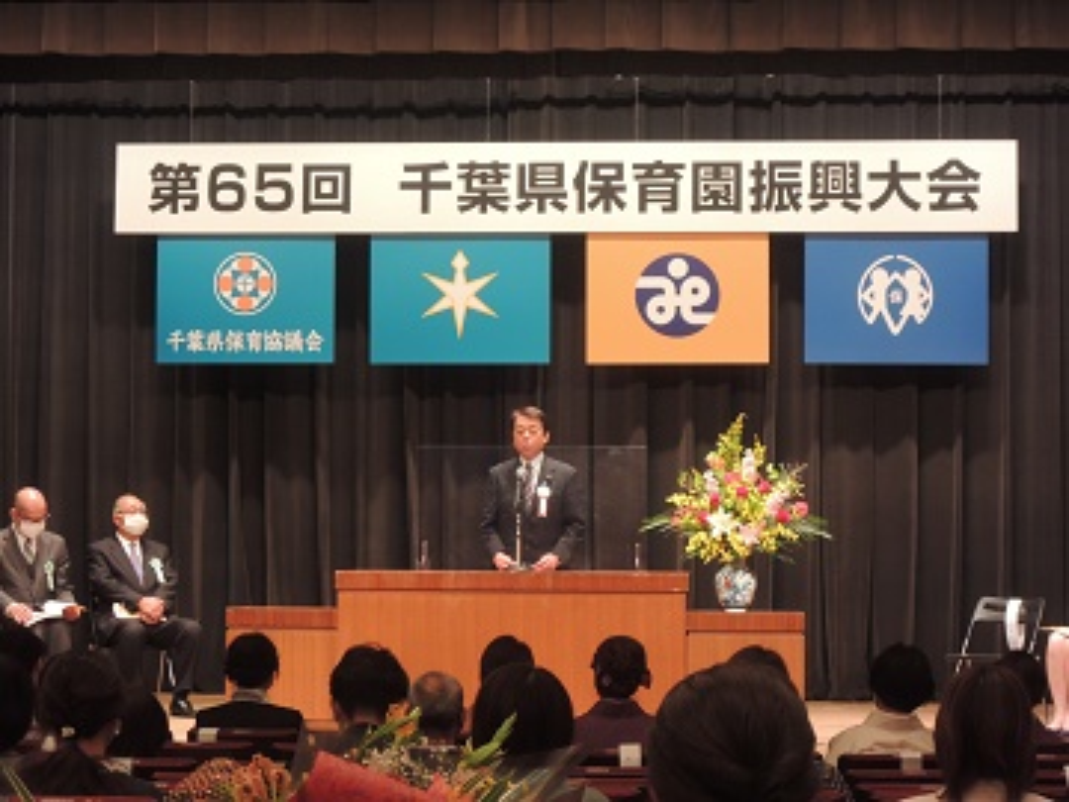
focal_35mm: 100
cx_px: 534
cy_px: 401
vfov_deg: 14.8
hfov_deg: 19.6
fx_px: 3088
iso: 800
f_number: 5.5
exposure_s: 1/30
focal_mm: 17.9
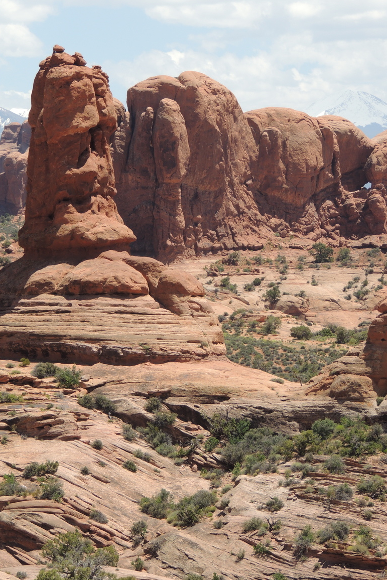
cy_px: 267
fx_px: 3433
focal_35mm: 213
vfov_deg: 9.7
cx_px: 170
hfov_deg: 6.5
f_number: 4.6
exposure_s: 1/500
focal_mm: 33
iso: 100
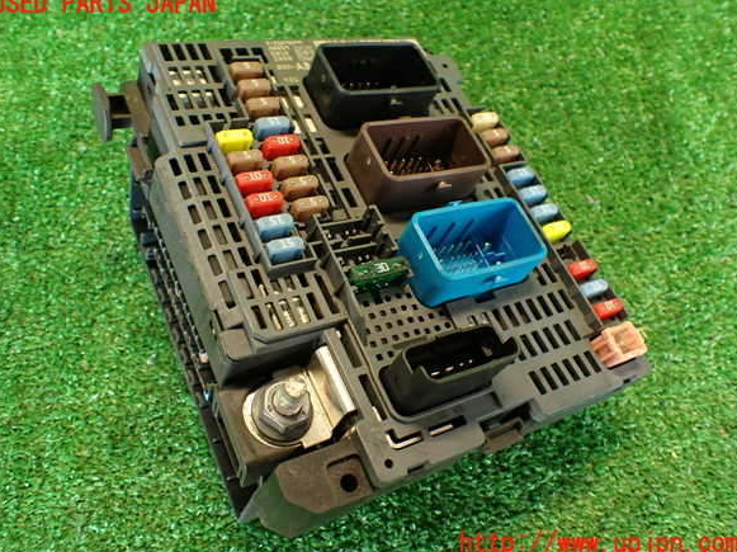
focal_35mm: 31
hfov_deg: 58.4
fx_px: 660
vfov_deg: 45.4
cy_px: 274
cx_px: 365
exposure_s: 1/30
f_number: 2.3
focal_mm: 5.4
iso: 320
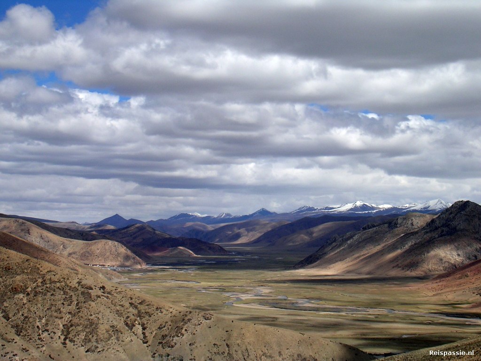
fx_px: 1195
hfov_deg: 22.8
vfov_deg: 17.2
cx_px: 240
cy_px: 180
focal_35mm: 86
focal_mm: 13
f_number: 4.1
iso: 100
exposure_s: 1/978
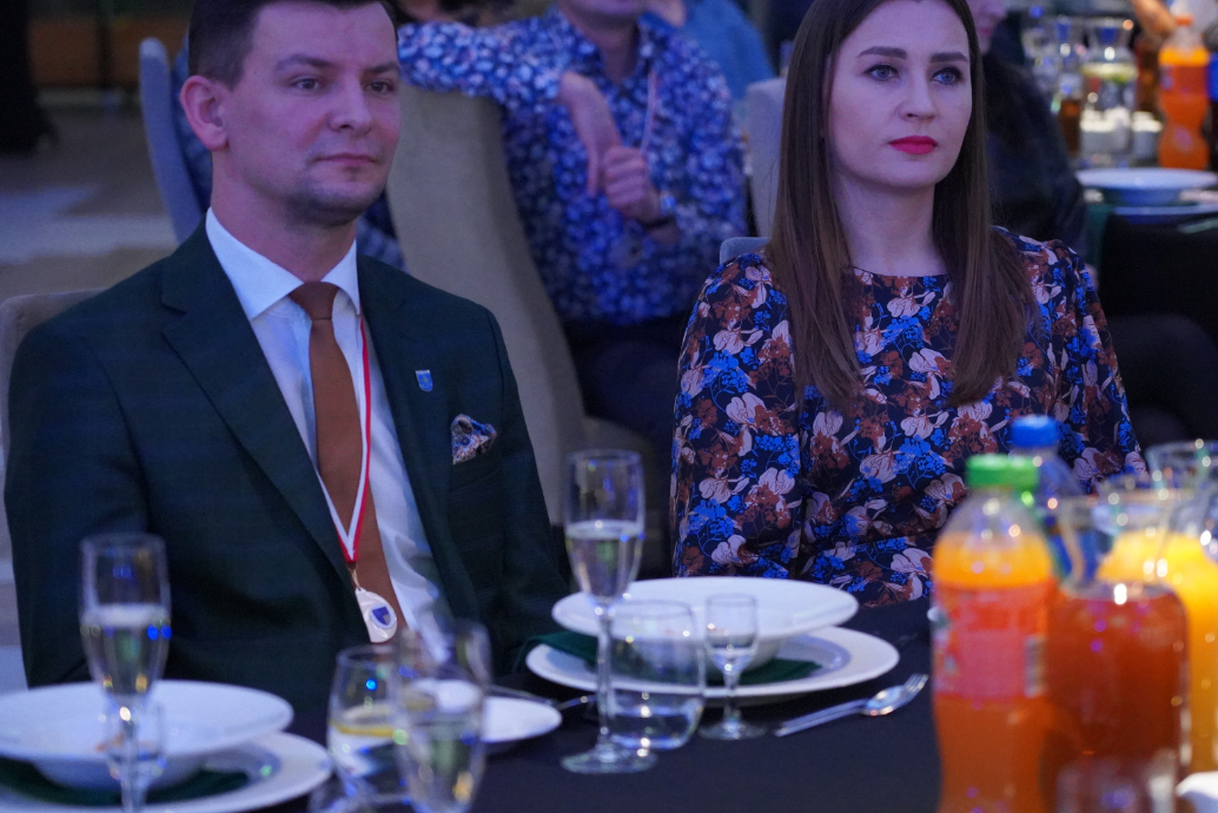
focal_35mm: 132
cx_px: 746
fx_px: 4467
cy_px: 356
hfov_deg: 15.5
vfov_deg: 10.4
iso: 12800
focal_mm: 105
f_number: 4
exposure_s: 1/125
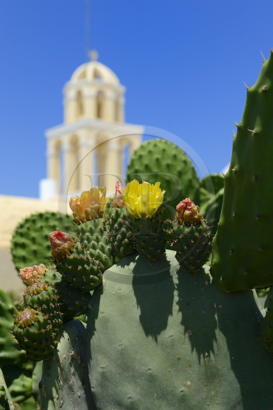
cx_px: 136
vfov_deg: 35.7
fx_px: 638
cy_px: 205
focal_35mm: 56
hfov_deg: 24.2
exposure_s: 1/320
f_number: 8
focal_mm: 56
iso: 100
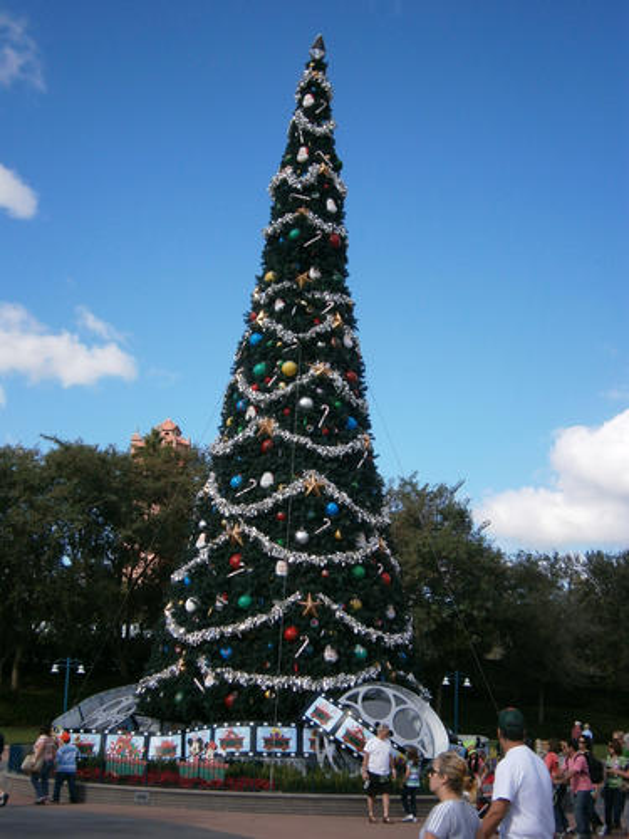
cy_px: 420
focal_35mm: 47
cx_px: 314
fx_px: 1139
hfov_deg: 30.9
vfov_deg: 40.4
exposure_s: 1/1000
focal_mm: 8.3
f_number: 3.4
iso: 80
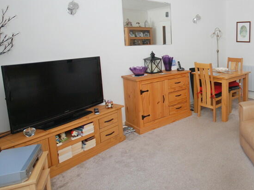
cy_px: 59
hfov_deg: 58.5
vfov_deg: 50.2
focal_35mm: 27
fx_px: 198
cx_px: 215
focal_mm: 10
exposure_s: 1/60
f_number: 4
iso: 320
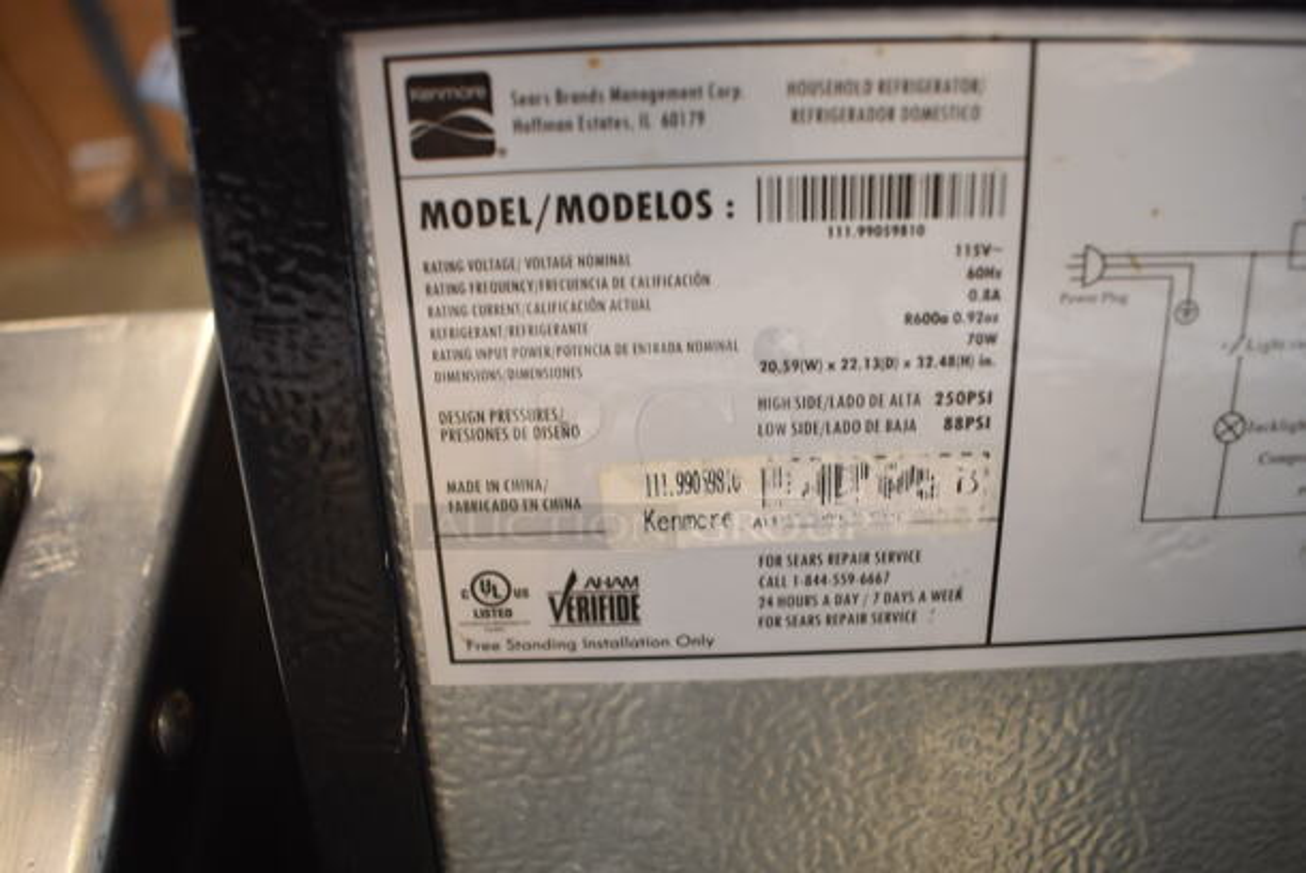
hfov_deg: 67.3
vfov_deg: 48.0
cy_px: 436
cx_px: 653
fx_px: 980
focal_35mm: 27
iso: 900
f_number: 4
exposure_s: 1/60
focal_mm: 18
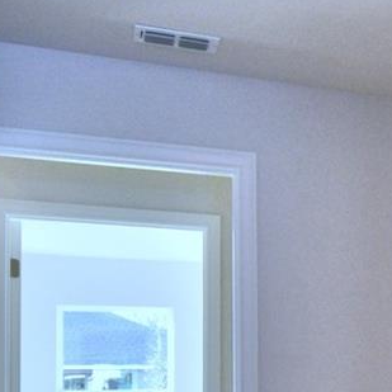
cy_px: 358
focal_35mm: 66
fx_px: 846
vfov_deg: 25.3
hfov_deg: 21.3
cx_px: 613
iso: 360
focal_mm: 10
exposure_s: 1/125
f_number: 4.5
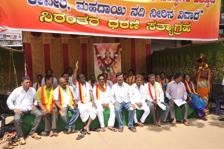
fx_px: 187
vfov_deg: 43.6
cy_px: 74
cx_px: 112
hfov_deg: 62.0
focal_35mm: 30
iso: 320
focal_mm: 30
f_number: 10
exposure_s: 1/60
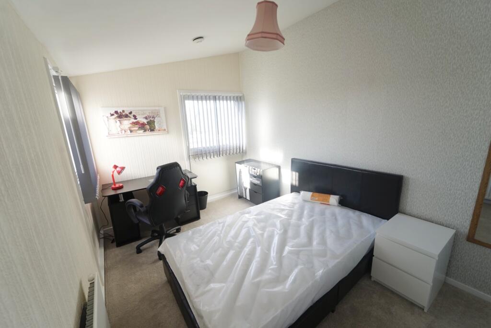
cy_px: 164
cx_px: 246
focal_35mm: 14
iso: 500
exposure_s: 1/40
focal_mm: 14
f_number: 6.3
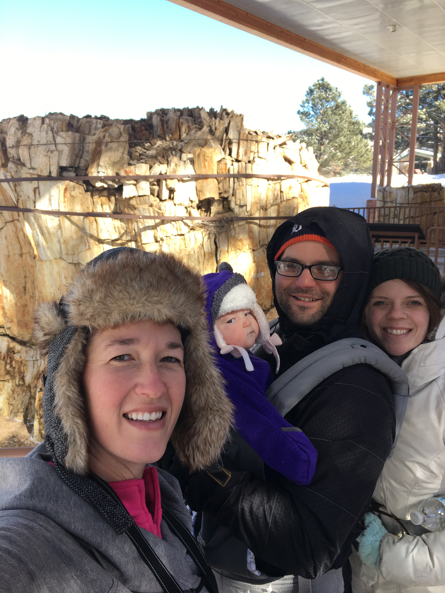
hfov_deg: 48.2
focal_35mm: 29
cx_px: 222
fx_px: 497
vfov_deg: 61.7
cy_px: 296
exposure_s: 1/265
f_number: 2.2
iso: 25
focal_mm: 4.15
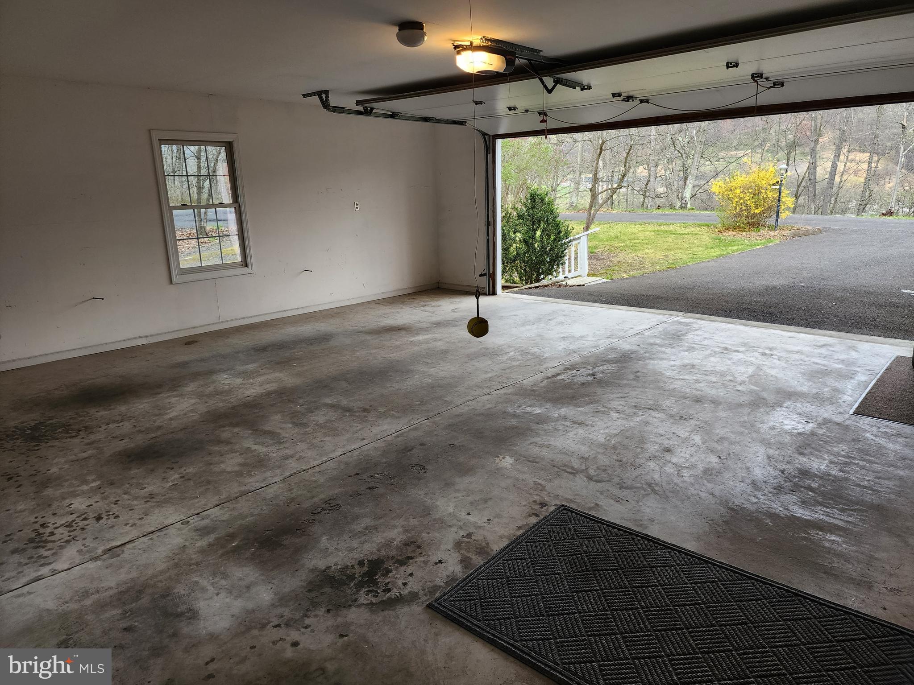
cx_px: 457
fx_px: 607
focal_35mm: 23
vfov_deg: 58.9
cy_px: 342
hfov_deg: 73.9
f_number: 1.8
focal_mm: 6.4
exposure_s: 1/120
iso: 100
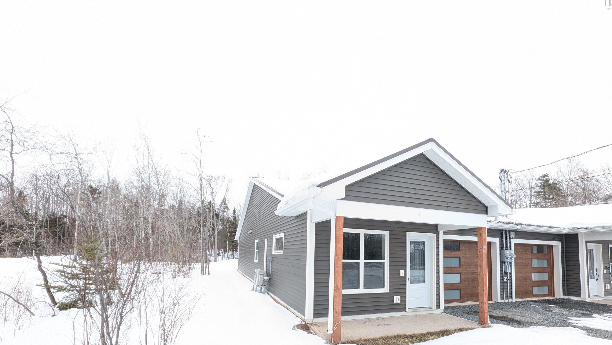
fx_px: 243
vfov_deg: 68.2
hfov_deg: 102.9
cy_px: 235
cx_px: 317
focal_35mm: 15
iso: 49
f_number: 2.2
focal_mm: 1.95
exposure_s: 1/133
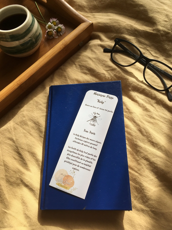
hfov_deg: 48.2
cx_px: 86
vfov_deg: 61.7
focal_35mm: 29
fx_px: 192
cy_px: 115
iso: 25
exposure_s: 1/392
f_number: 2.2
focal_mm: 4.15
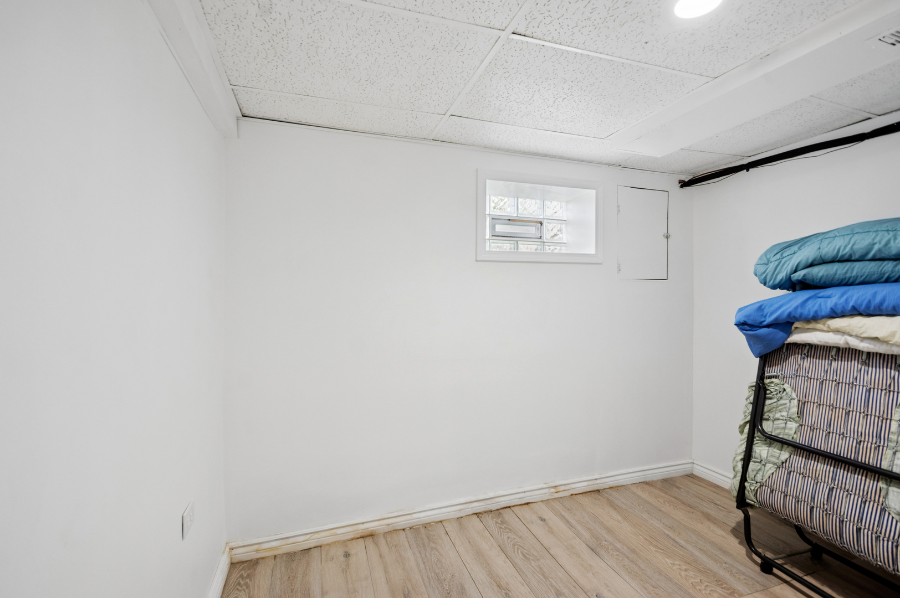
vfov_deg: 77.2
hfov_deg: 100.4
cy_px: 299
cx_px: 450
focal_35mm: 15
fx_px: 375
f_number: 8
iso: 400
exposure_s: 1/15
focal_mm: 10
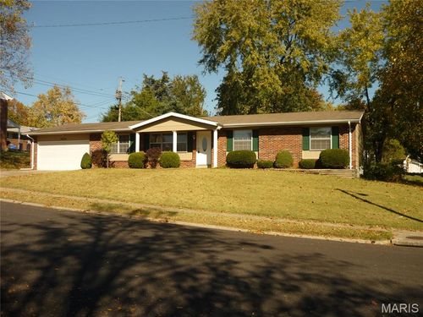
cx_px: 212
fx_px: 403
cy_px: 158
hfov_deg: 55.4
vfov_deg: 42.9
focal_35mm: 33
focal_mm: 5.5
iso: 100
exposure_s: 1/250
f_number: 8
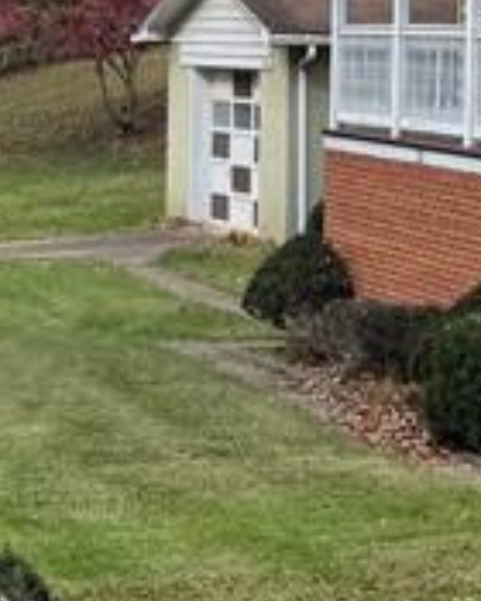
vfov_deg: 13.9
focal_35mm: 137
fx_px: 2438
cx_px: 642
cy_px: 24
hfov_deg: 11.0
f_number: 1.78
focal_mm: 6.76
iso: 80
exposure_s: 1/1010
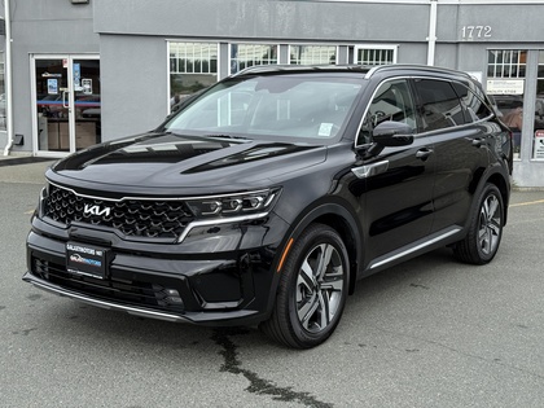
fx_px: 754
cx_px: 272
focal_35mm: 48
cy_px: 204
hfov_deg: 39.7
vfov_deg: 30.3
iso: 64
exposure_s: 1/1575
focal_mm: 6.76
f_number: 1.78
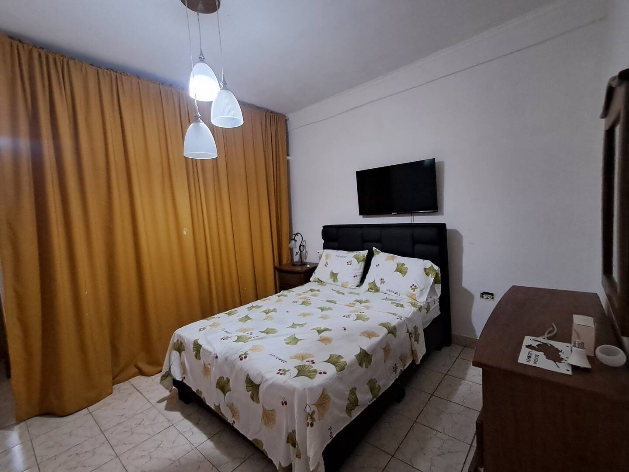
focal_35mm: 16
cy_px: 236
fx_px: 291
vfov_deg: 78.1
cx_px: 314
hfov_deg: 94.5
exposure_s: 1/25
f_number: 2.2
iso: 400
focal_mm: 1.64
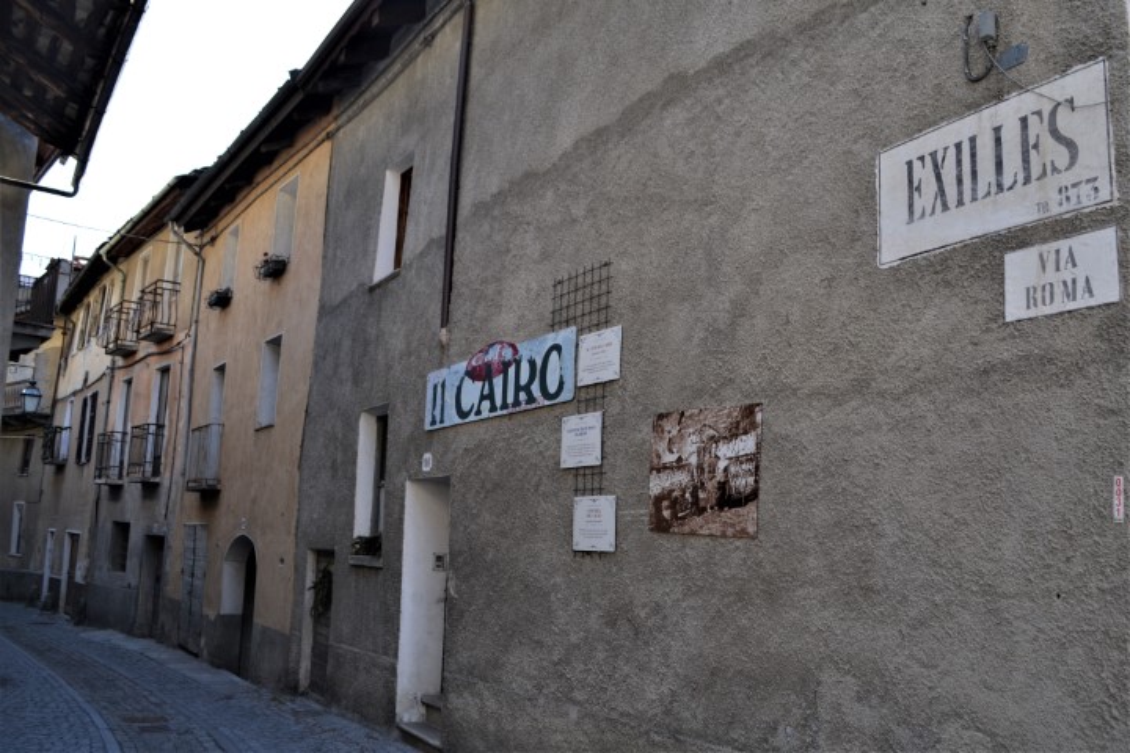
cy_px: 376
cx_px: 565
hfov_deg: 61.9
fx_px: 942
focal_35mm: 30
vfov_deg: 43.6
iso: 280
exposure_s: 1/125
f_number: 5.6
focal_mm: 20
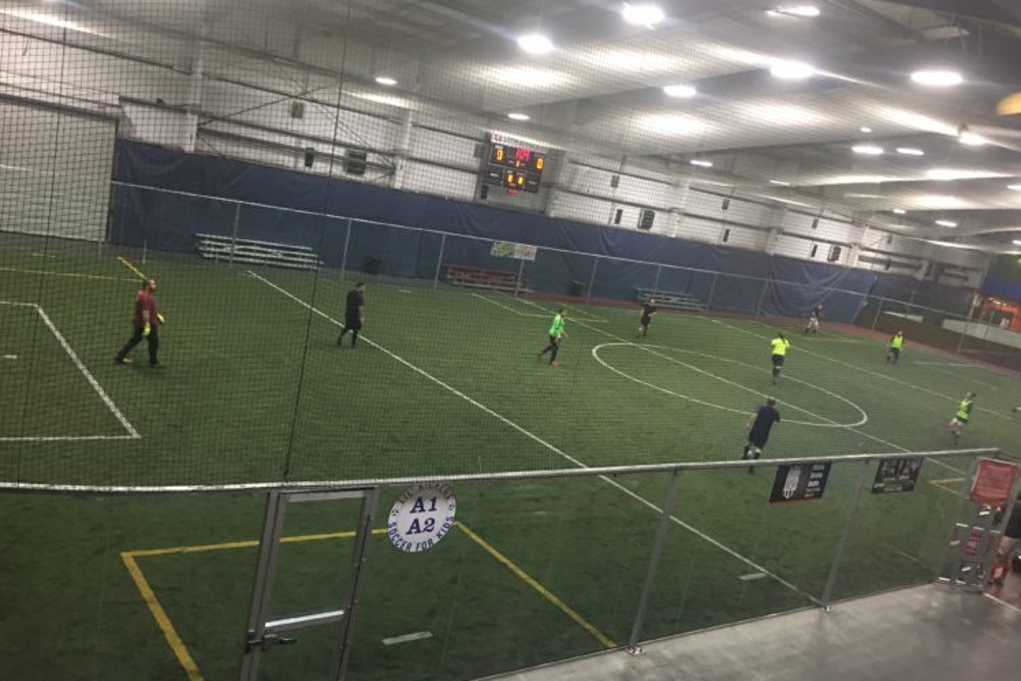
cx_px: 500
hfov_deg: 60.3
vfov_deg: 42.2
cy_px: 391
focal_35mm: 31
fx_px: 879
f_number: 2.2
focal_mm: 4.15
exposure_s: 1/10
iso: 100
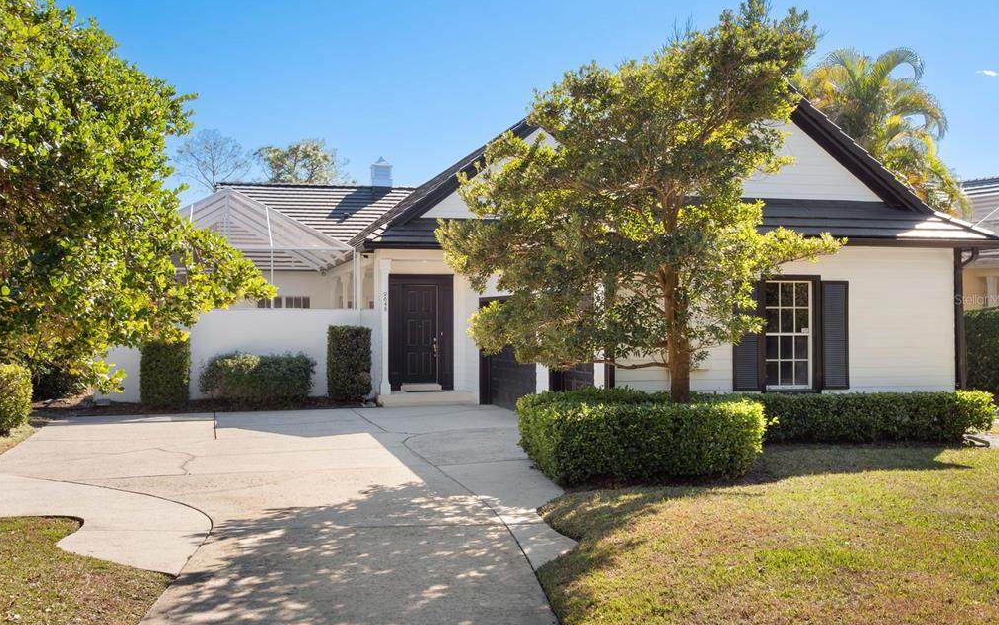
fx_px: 1116
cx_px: 506
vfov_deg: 31.3
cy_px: 299
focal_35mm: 41
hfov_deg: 48.2
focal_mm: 19
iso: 200
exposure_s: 1/100
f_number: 7.1
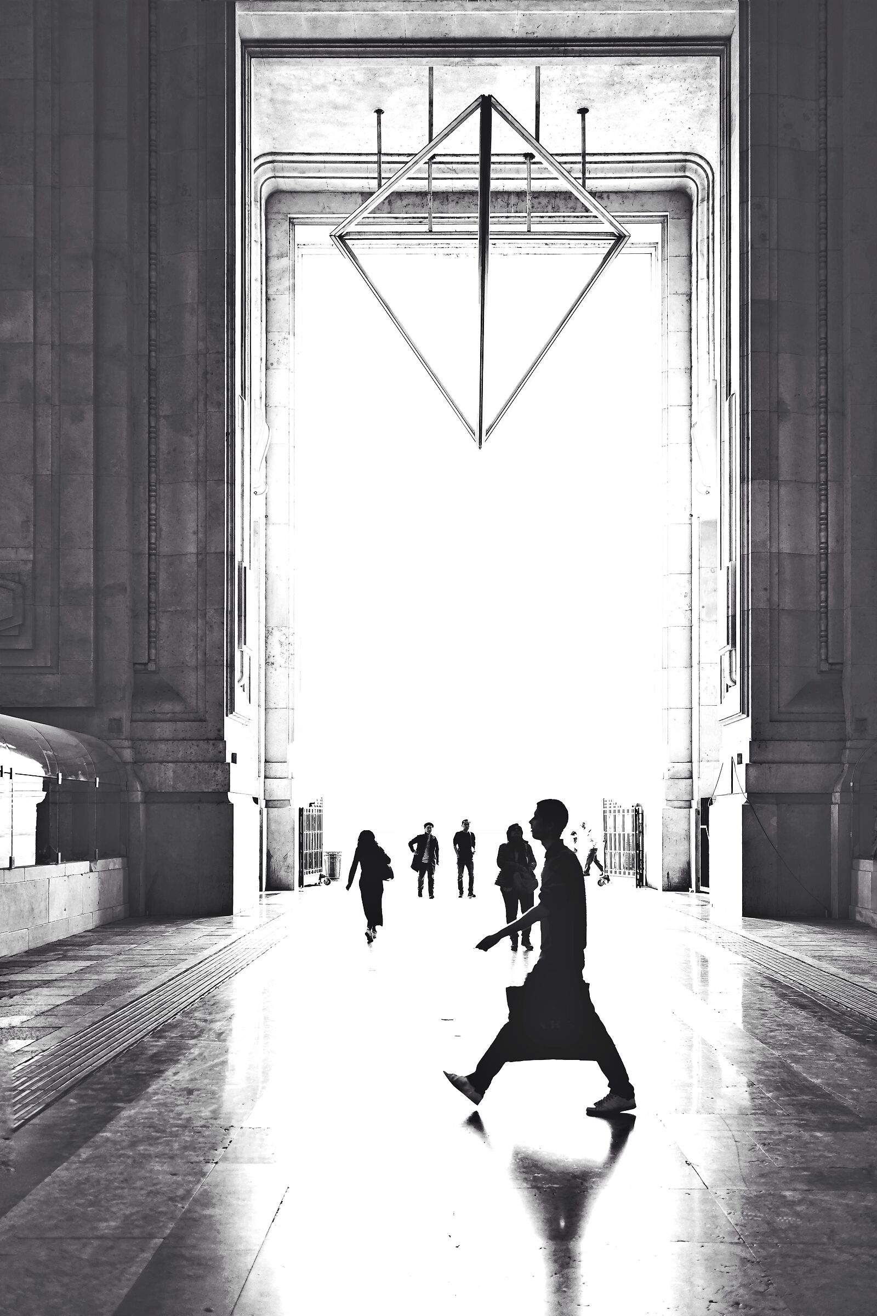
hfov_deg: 37.9
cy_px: 658
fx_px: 1279
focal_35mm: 35
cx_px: 438
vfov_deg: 54.4
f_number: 3.5
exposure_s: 1/100
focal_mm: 35
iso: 400
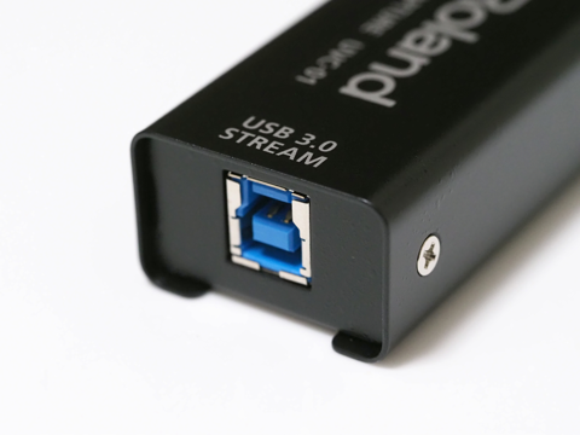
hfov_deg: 16.4
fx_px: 2011
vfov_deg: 12.3
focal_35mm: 120
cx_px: 290
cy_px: 218
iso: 4000
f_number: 4
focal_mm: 60
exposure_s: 1/125
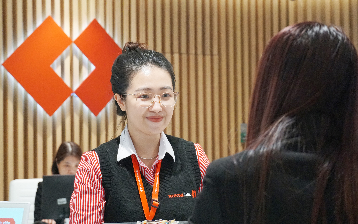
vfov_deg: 14.8
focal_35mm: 88
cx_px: 168
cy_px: 107
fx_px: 859
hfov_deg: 23.5
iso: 4000
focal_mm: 54
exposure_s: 1/160
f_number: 5
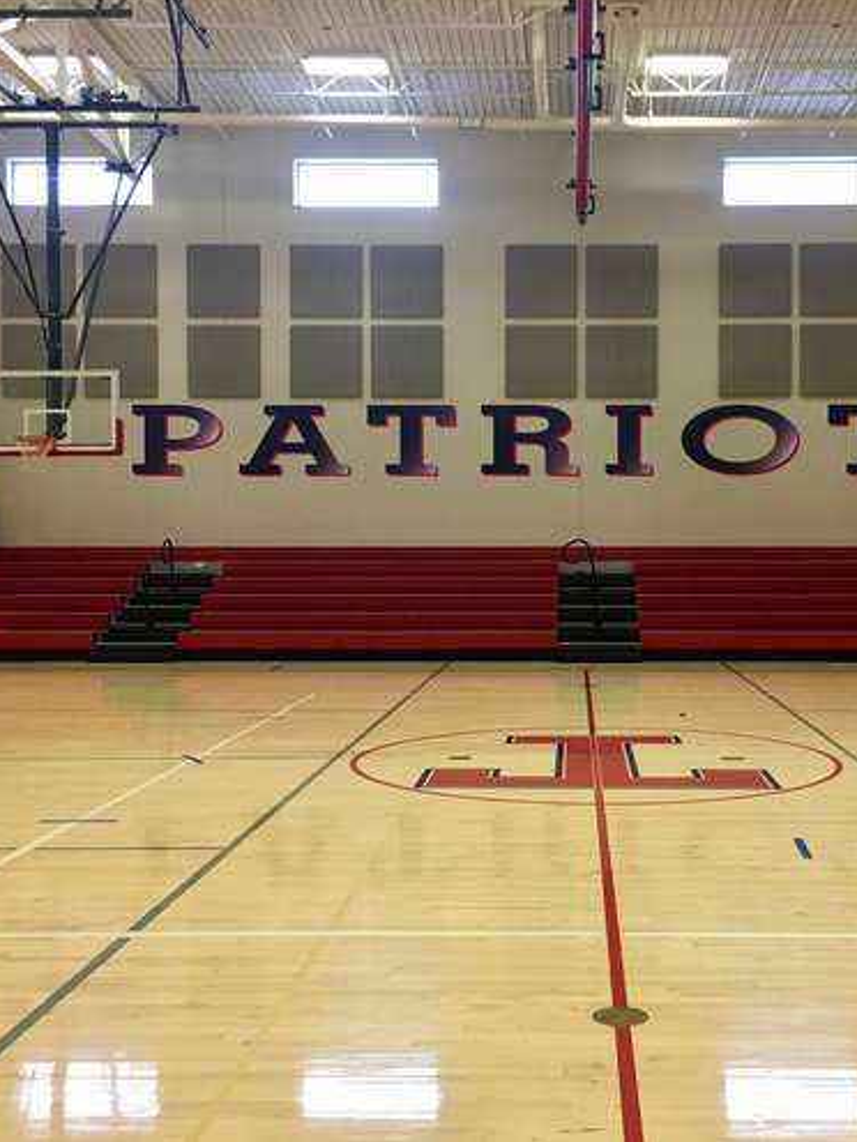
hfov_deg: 36.5
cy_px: 569
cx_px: 563
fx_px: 1287
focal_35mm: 39
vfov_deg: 47.9
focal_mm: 4.15
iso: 32
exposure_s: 1/30
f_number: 2.2
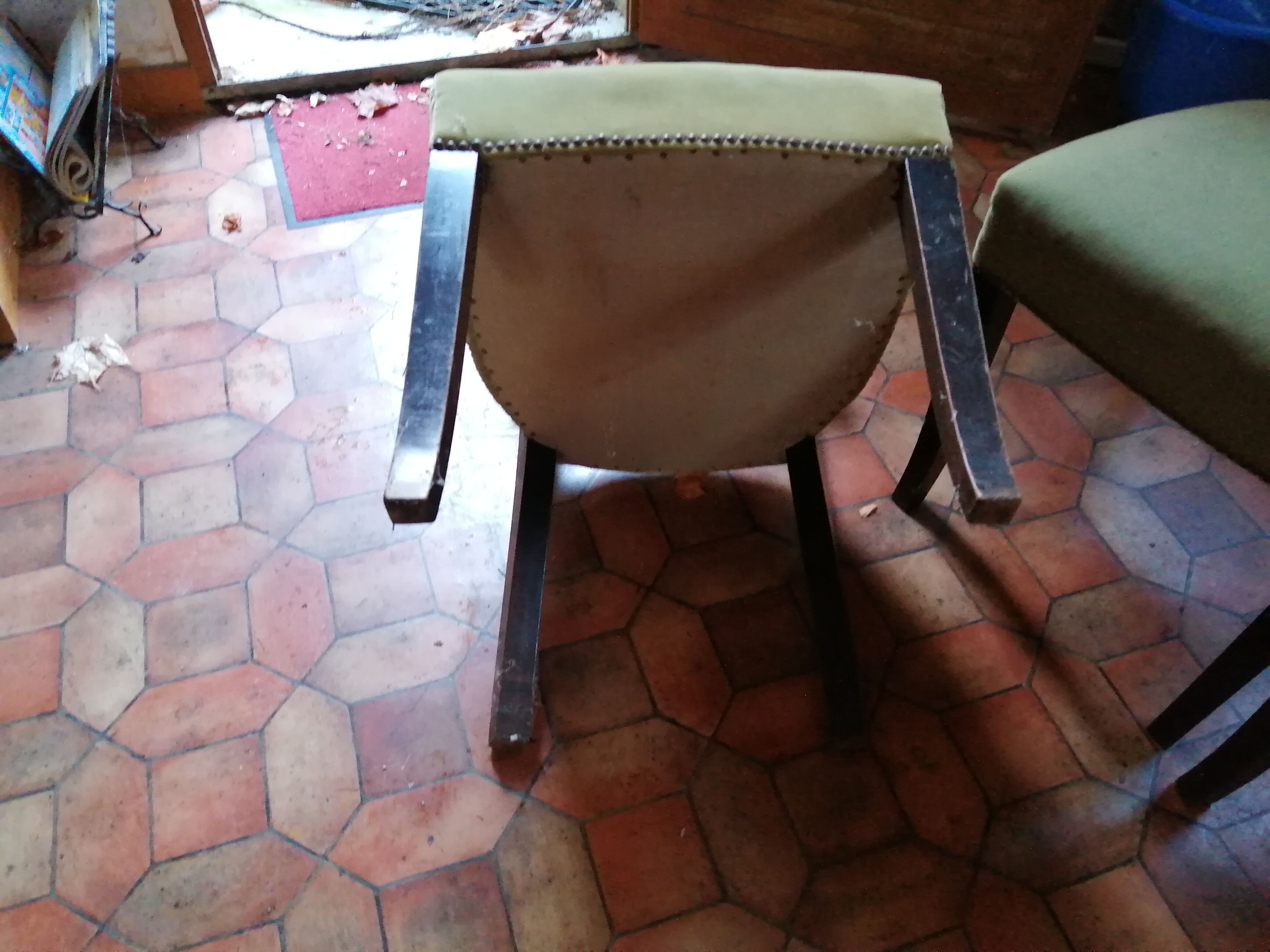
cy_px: 476
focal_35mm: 26
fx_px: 954
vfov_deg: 53.1
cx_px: 635
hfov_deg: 67.3
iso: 320
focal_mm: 3.46
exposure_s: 1/33.3
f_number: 1.8
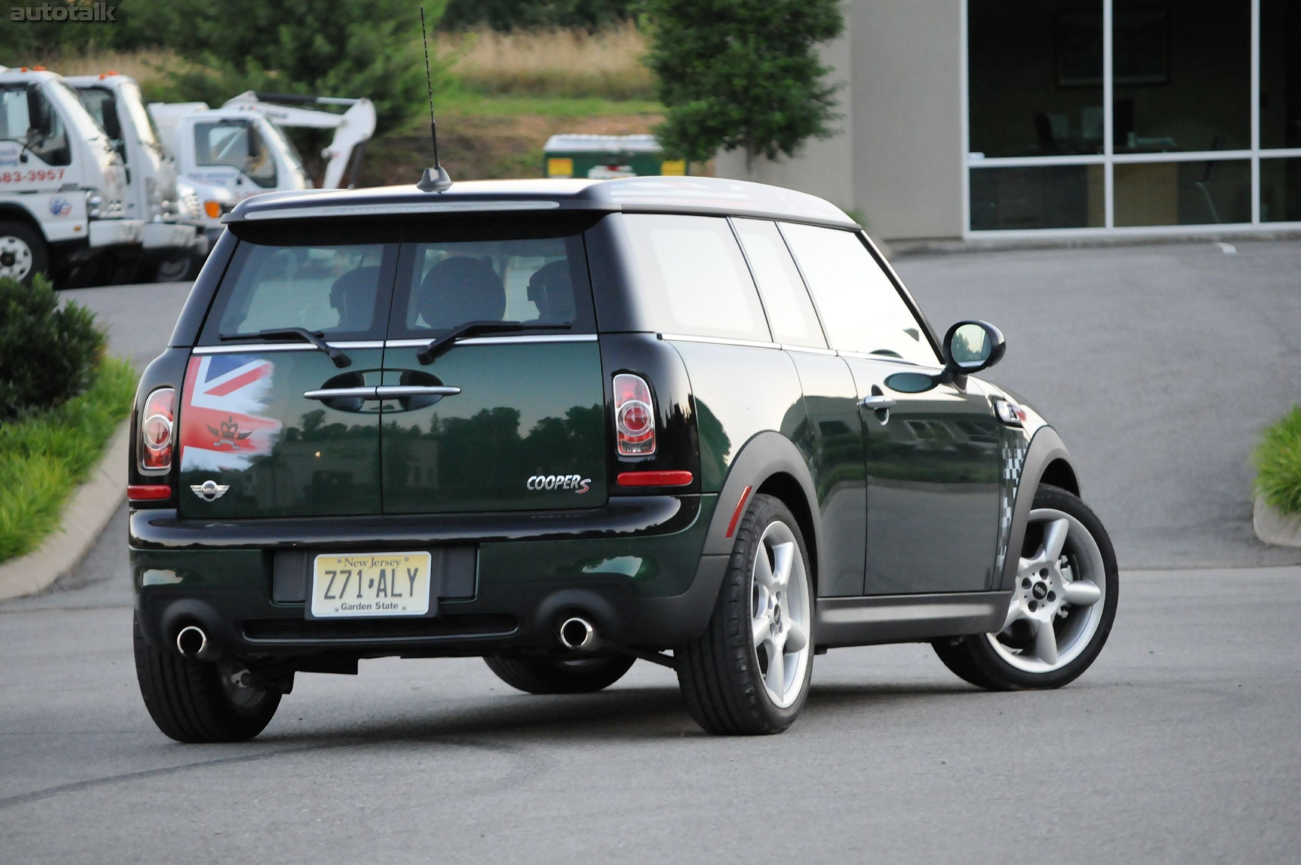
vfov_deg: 7.9
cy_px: 432
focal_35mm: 174
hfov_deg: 11.8
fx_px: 6281
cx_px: 650
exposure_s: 1/200
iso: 2000
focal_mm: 116
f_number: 5
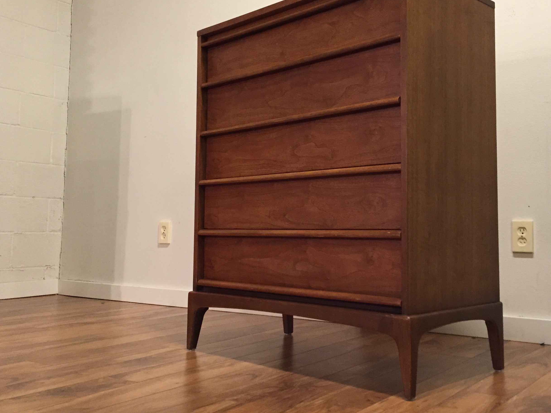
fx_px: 621
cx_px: 334
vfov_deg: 36.8
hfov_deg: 47.6
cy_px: 180
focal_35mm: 39
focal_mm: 4.15
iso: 250
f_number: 2.2
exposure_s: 1/30
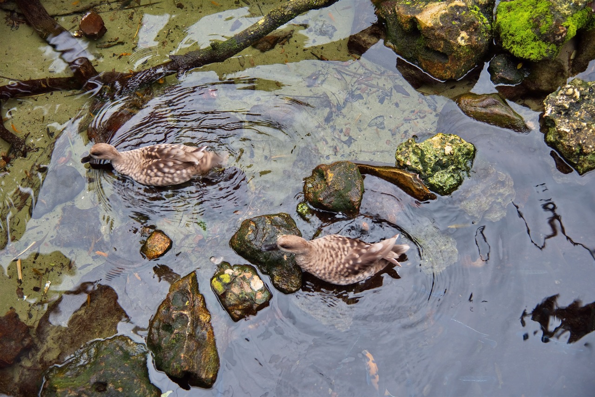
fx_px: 860
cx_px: 298
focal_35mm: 52
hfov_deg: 38.2
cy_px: 198
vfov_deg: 26.0
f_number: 4
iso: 160
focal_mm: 52
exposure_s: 1/125
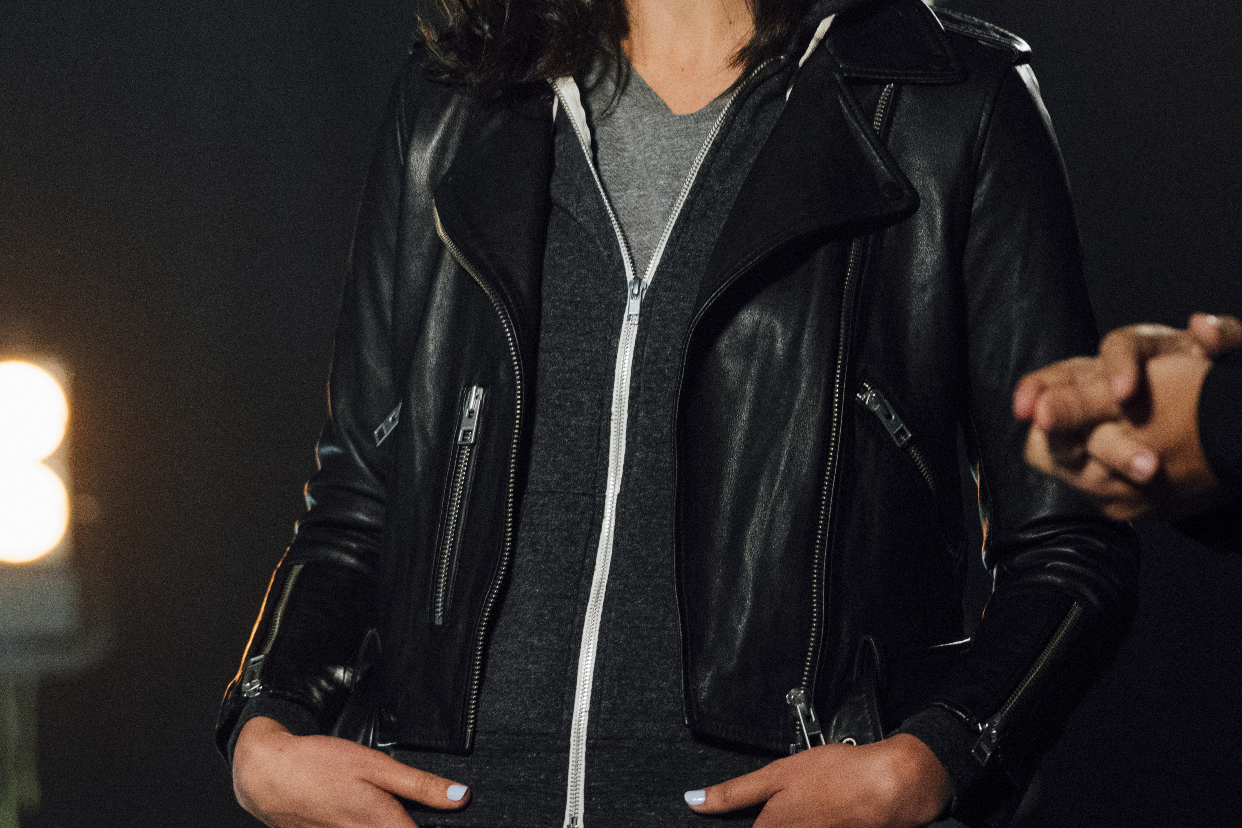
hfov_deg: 9.1
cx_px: 358
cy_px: 232
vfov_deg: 6.1
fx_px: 7762
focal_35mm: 225
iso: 6400
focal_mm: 109
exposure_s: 1/250
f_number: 2.8
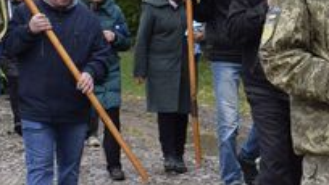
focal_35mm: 133
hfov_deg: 15.7
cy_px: 88
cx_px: 369
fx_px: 1160
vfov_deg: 9.1
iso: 320
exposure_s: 1/250
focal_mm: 23
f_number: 8
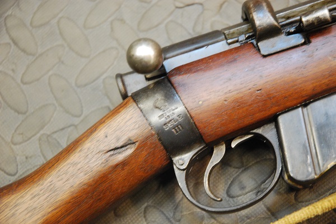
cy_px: 112
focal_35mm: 105
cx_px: 168
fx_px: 981
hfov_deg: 19.4
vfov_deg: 13.1
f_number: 4.5
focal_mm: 70
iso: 1600
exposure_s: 1/25
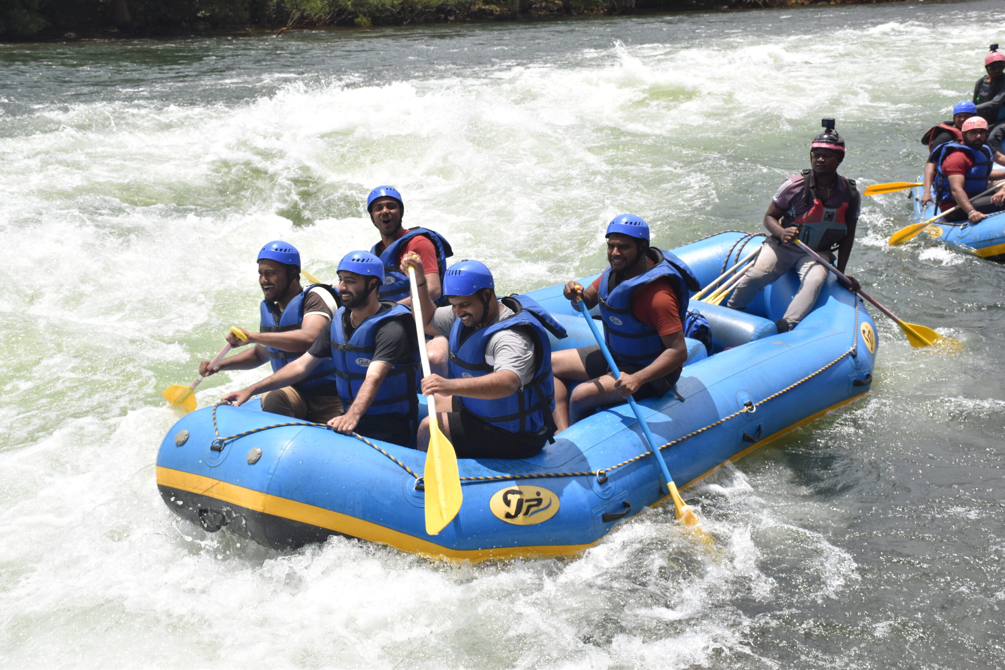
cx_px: 502
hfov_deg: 38.9
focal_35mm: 51
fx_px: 1424
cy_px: 335
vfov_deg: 26.5
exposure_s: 1/1500
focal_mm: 34
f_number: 5.6
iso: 400
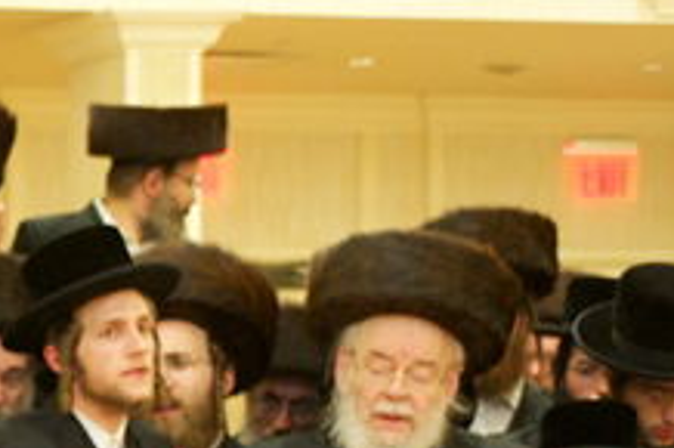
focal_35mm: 188
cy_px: 780
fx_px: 3517
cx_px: -649
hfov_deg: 10.2
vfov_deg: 7.1
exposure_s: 1/160
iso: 3200
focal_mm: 40
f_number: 3.2
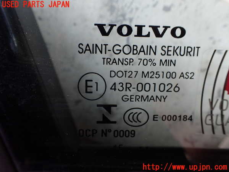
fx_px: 198
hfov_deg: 60.0
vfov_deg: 46.8
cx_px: 114
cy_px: 86
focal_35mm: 30
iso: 100
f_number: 3.2
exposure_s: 1/125
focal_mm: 5.4
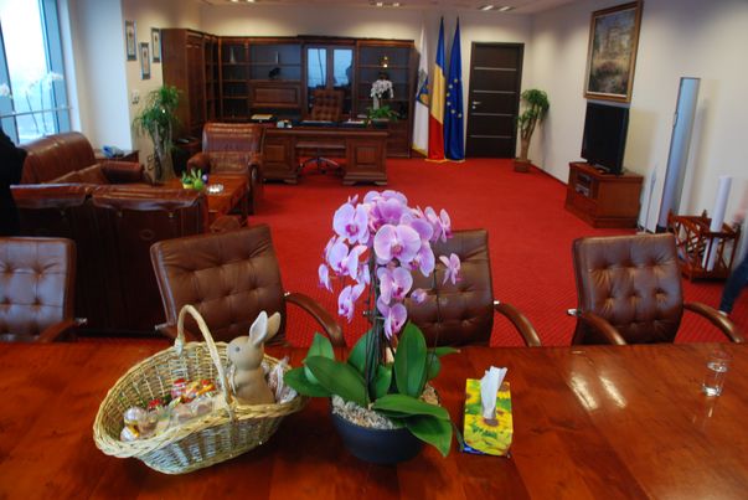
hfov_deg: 67.3
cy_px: 250
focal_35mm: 27
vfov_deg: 48.0
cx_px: 374
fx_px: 561
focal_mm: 18
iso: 800
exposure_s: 1/15
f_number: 5.6
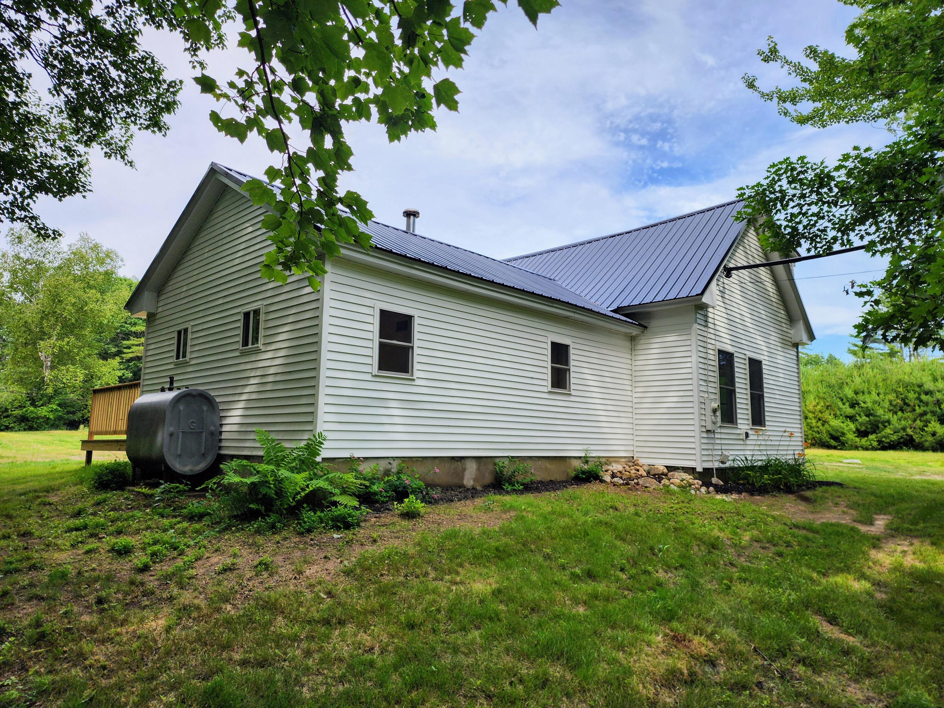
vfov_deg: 58.9
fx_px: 627
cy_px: 354
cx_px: 472
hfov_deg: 73.9
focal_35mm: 23
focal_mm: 6.4
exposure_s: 1/439
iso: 12
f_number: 1.8
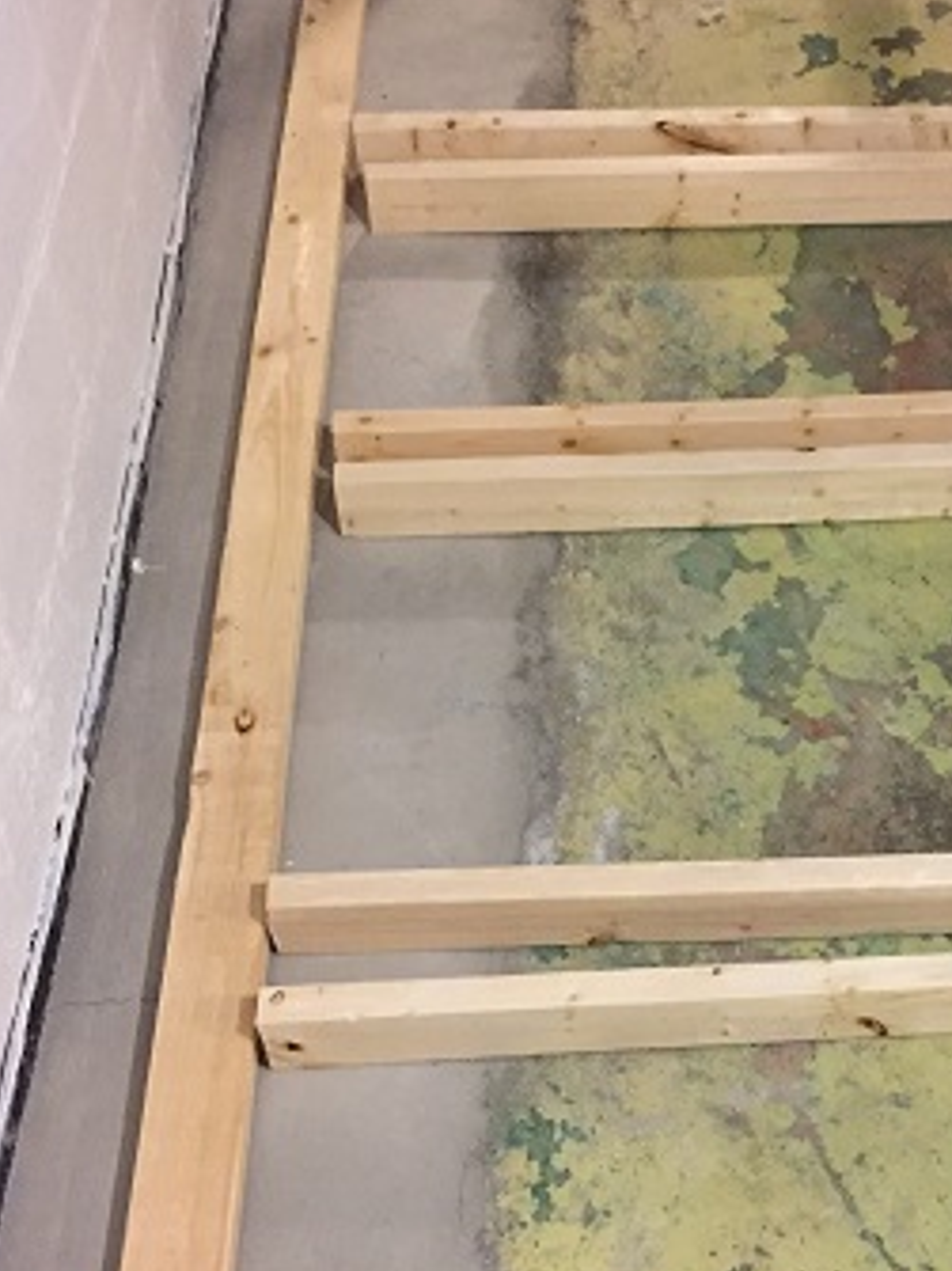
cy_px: 759
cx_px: 732
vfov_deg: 36.7
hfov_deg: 27.6
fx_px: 1908
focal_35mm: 52
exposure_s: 1/15
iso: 250
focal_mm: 4.15
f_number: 2.2
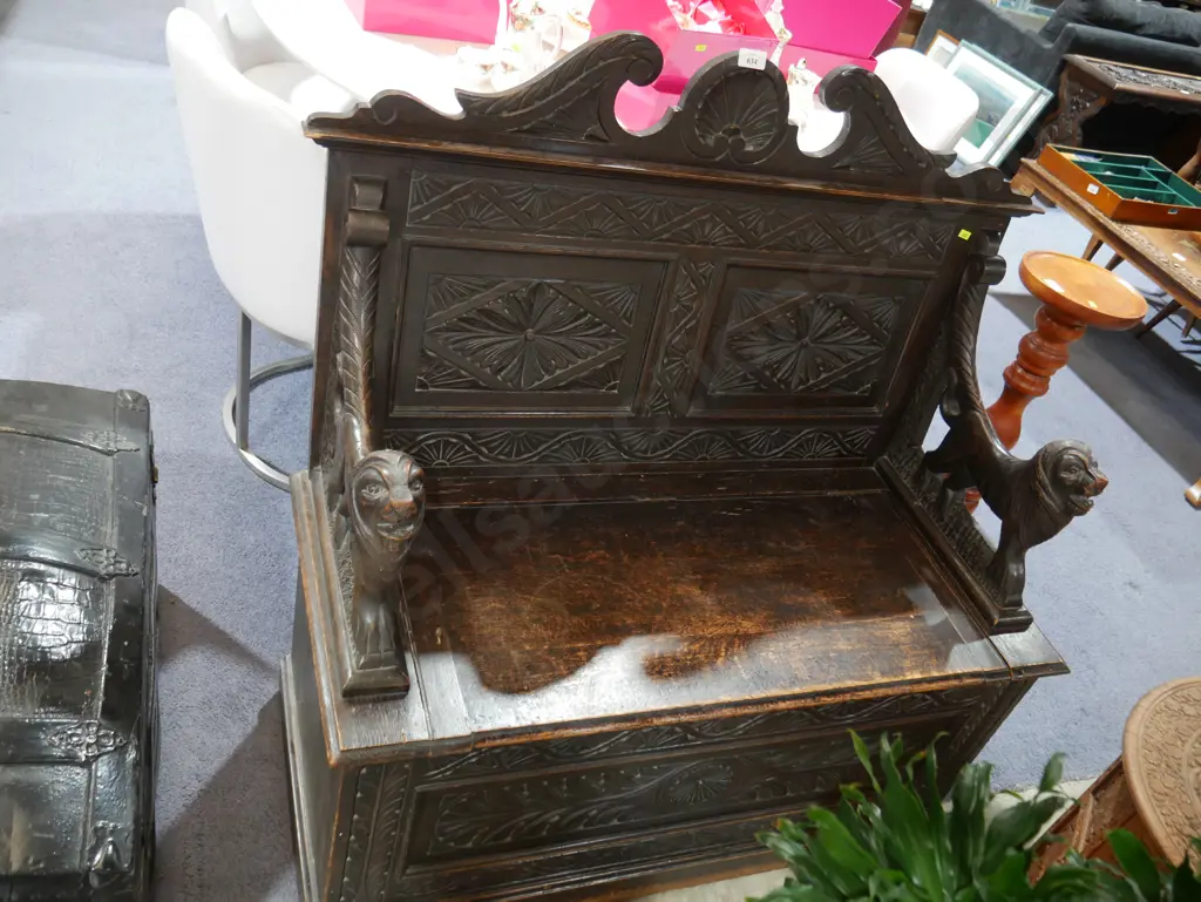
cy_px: 451
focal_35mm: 28
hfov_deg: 63.4
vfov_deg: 49.8
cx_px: 600
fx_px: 972
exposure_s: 1/60
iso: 1000
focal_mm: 14
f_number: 3.5
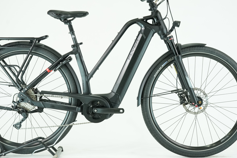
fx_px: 448
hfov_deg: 29.6
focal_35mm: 68
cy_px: 67
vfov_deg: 20.0
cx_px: 109
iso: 2000
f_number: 5
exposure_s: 1/200
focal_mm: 56
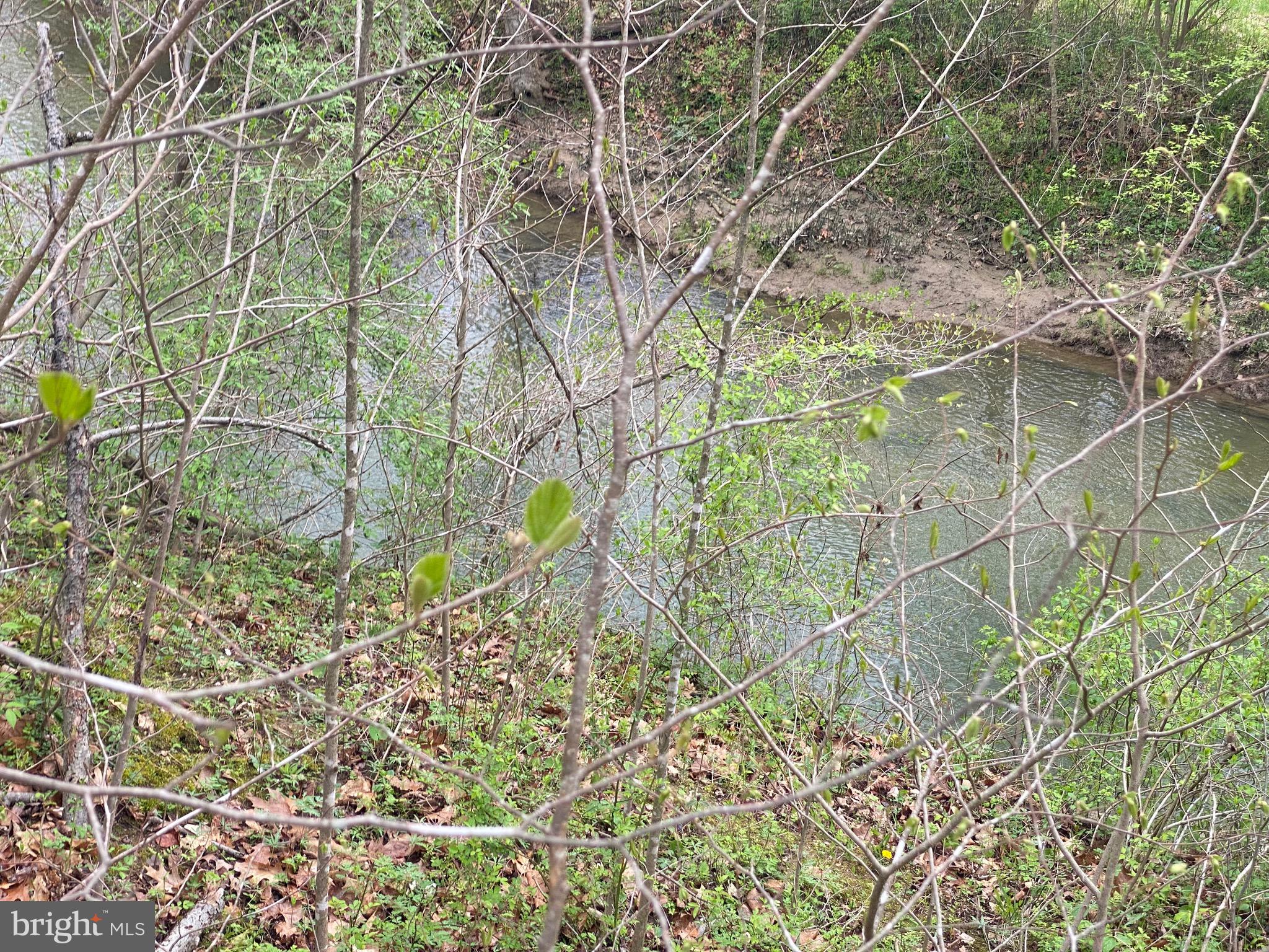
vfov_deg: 28.0
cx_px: 634
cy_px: 476
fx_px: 1906
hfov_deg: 36.8
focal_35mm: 52
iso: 20
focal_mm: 6
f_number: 2
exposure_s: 1/150
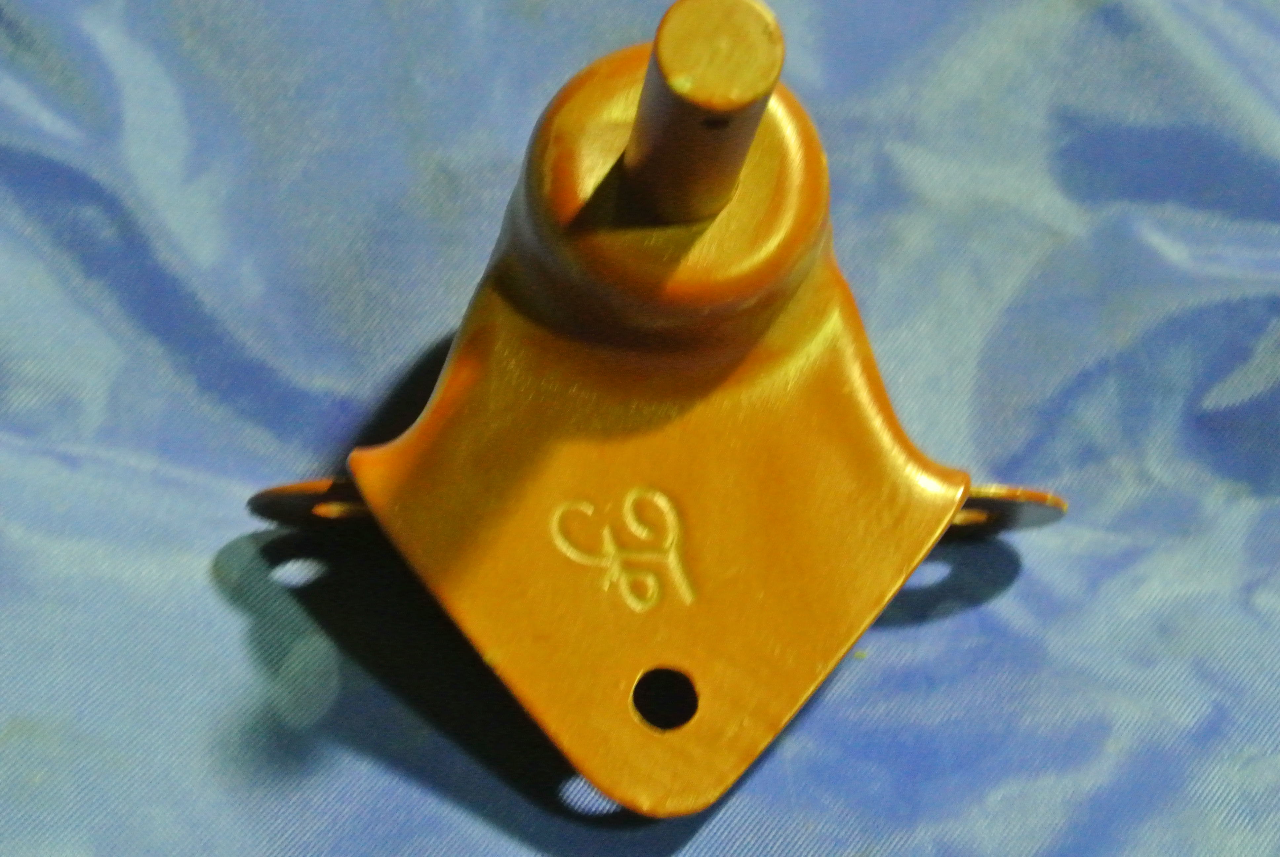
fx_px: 2883
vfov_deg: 16.9
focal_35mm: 81
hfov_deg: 25.0
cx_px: 640
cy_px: 428
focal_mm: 30
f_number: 5.6
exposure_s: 1/13
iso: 3200
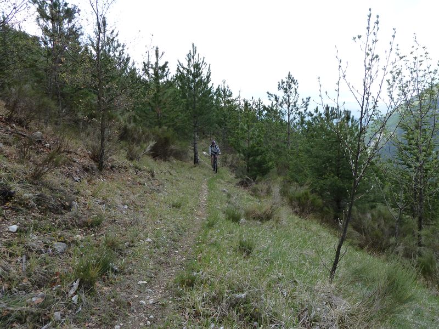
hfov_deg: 69.4
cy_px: 164
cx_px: 220
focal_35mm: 25
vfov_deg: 54.9
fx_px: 317
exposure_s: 1/250
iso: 125
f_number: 4
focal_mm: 4.1
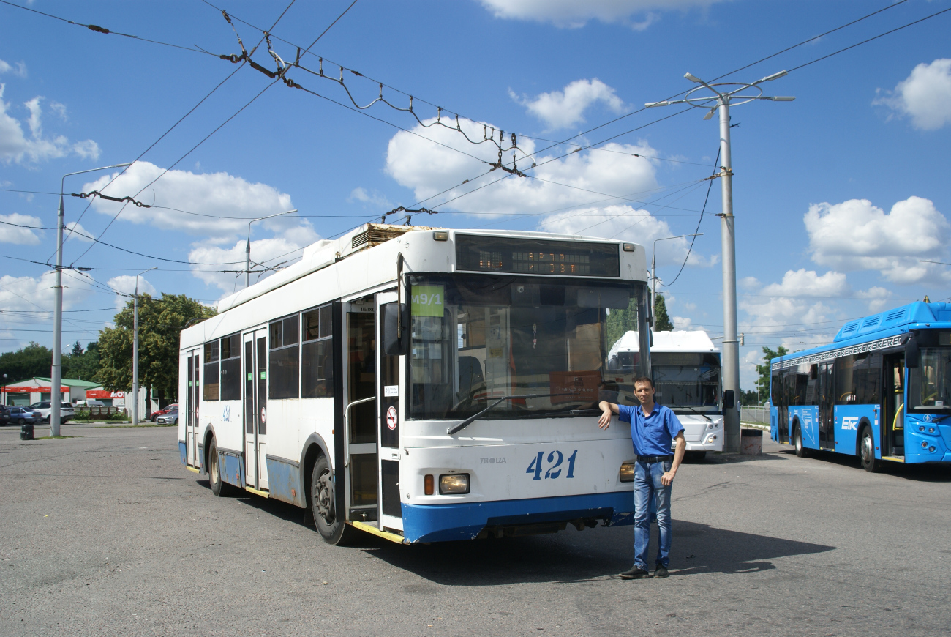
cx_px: 476
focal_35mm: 36
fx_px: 952
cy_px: 318
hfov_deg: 53.1
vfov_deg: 37.0
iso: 100
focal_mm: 24
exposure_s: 1/250
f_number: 10
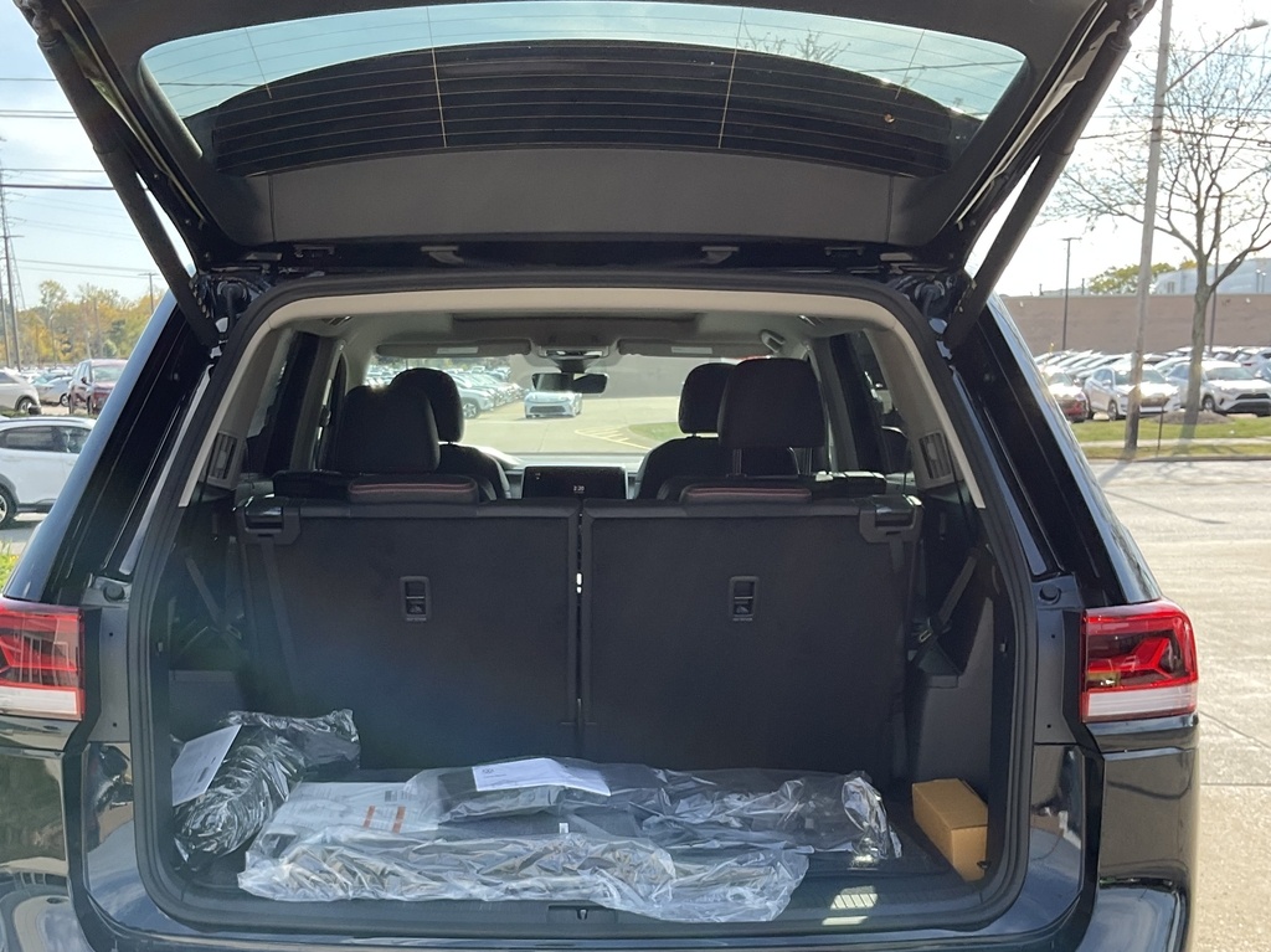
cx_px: 636
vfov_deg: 48.2
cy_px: 476
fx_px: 1064
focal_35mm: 29
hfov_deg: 61.7
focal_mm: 3
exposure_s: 1/415
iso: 16
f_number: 1.8
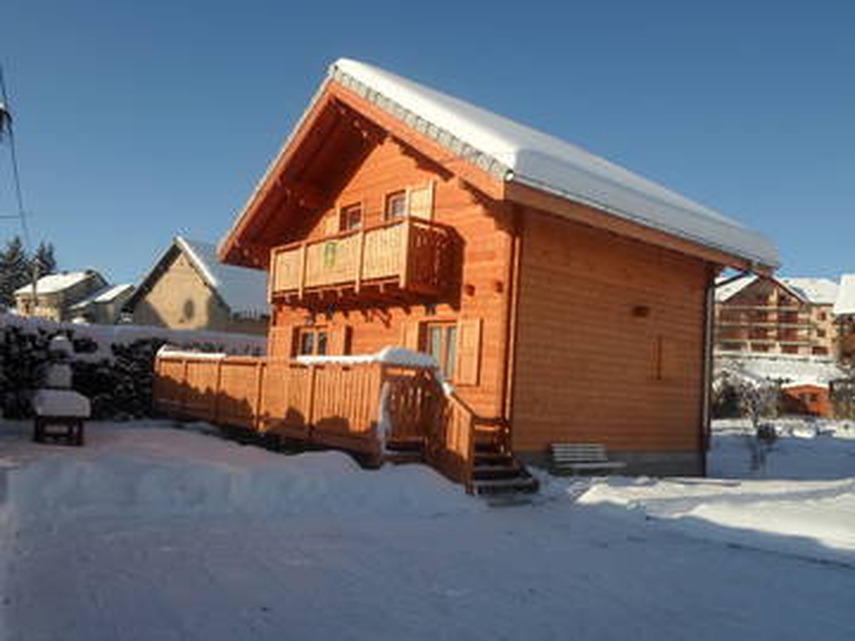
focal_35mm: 27
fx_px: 667
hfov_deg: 65.3
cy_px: 320
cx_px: 428
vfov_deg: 51.4
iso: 80
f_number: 9.5
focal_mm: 4.9
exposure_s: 1/180
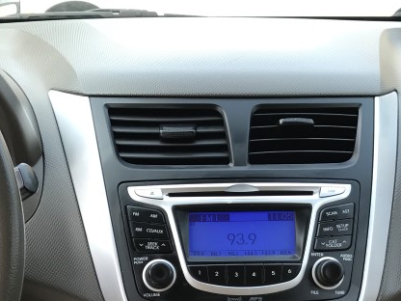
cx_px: 114
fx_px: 799
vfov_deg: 20.1
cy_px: 349
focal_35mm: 69
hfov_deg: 27.9
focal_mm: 3.99
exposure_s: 1/168
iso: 20
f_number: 1.8
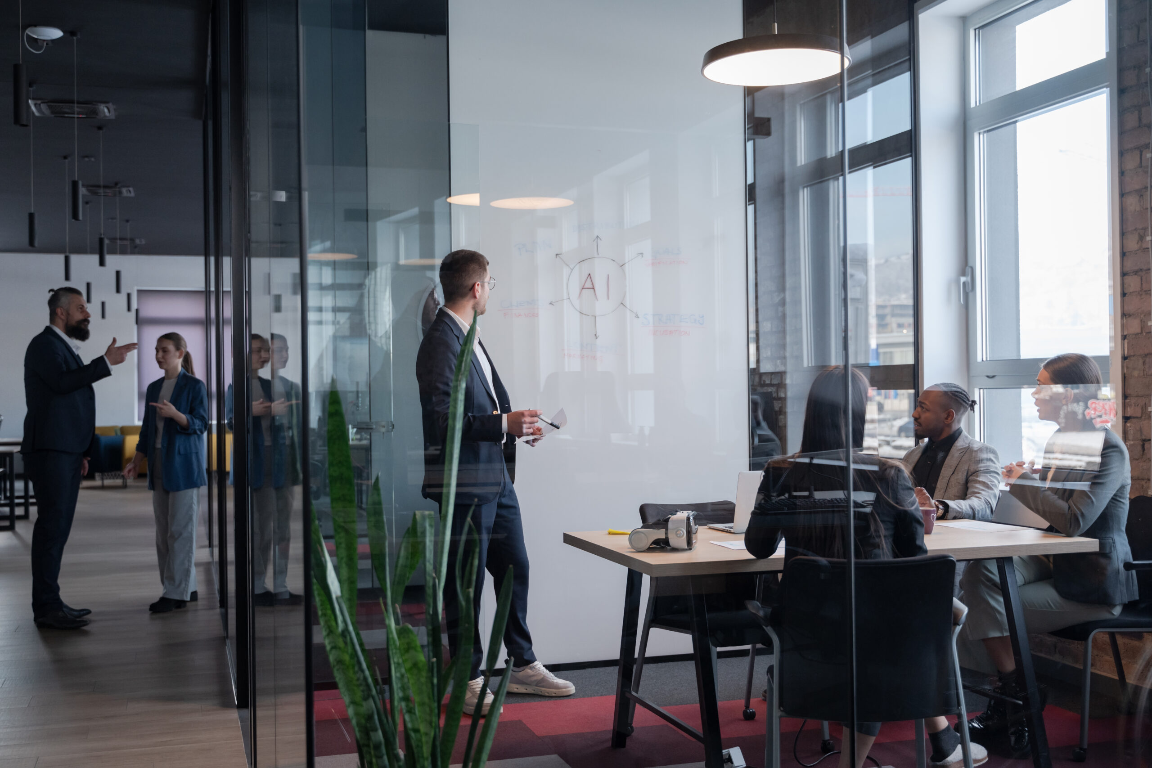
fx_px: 1280
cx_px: 576
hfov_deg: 48.5
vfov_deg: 33.4
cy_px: 384
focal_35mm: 40
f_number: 3.2
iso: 800
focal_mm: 40
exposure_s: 1/320
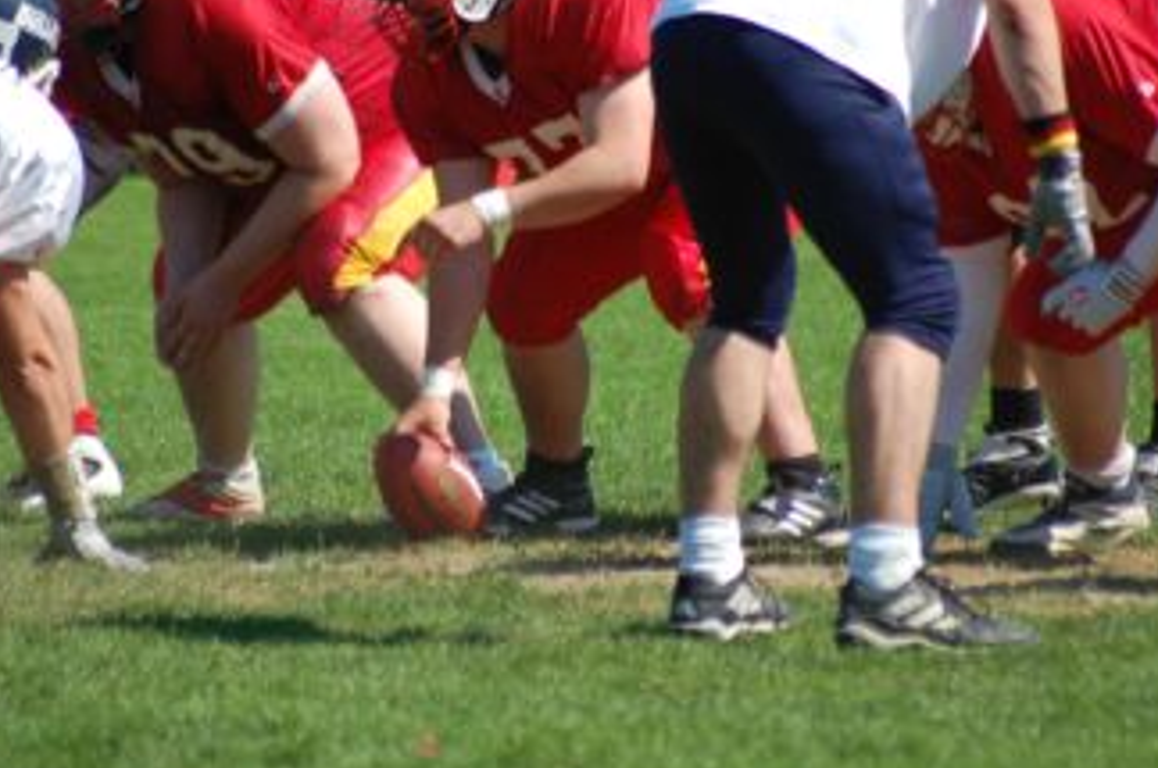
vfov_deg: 2.2
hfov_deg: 3.3
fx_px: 20202
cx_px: 534
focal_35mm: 629
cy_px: 264
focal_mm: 300
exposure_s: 1/1000
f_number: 5.6
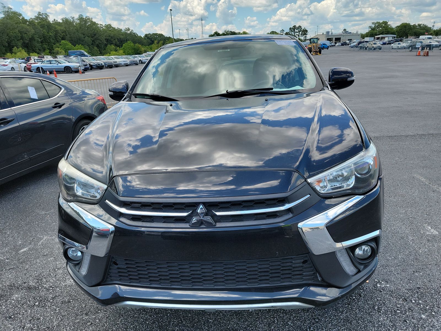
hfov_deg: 71.6
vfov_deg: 56.8
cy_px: 166
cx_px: 220
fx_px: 306
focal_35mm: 24
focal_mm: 6.7
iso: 50
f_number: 1.8
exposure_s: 1/481
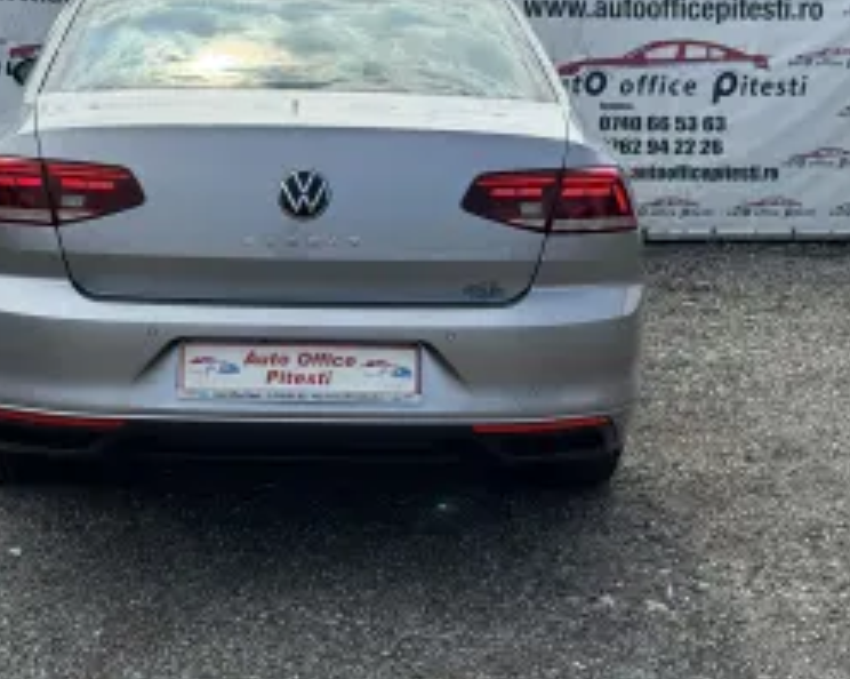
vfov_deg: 22.4
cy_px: 285
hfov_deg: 27.8
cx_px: 322
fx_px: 1709
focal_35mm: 68
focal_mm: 6.76
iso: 64
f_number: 1.78
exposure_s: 1/4310
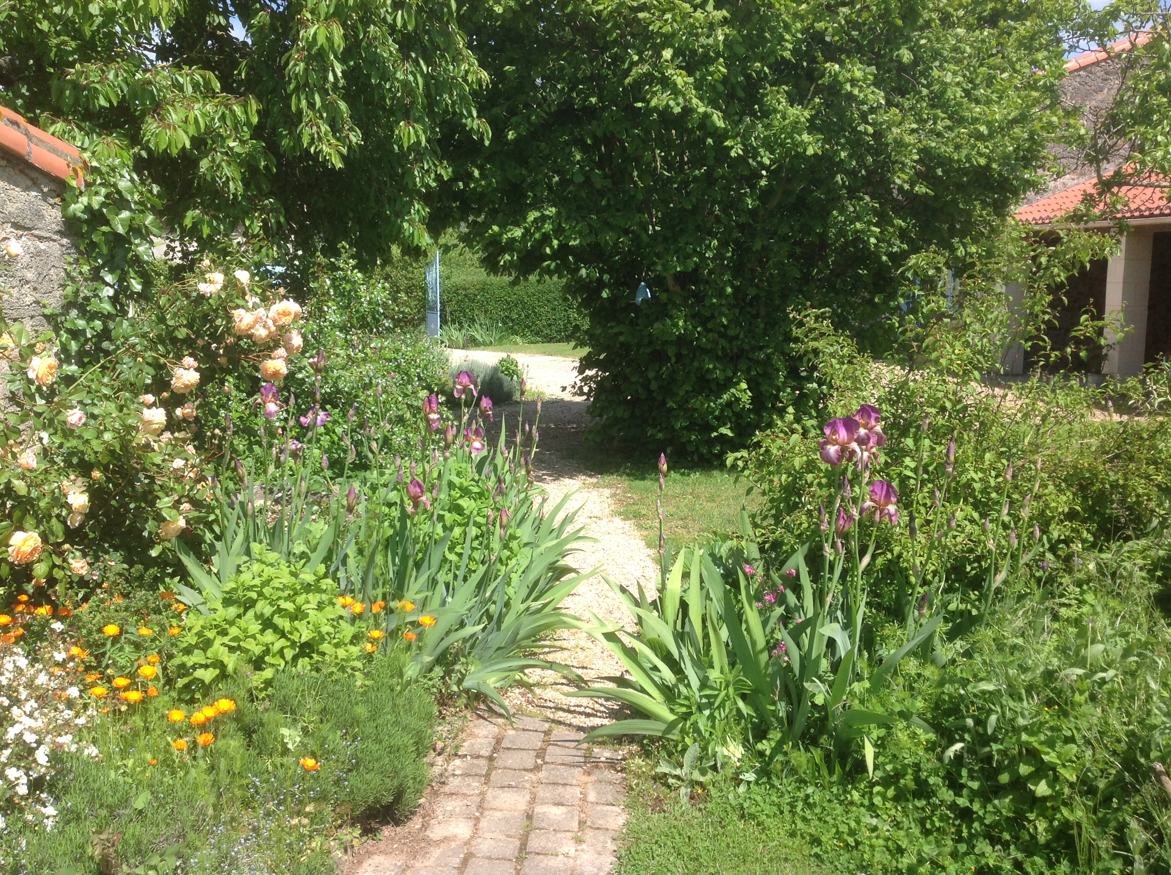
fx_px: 1182
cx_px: 586
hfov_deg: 52.7
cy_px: 438
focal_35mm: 35
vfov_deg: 40.6
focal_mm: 4.28
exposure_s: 1/1120
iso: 50
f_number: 2.4
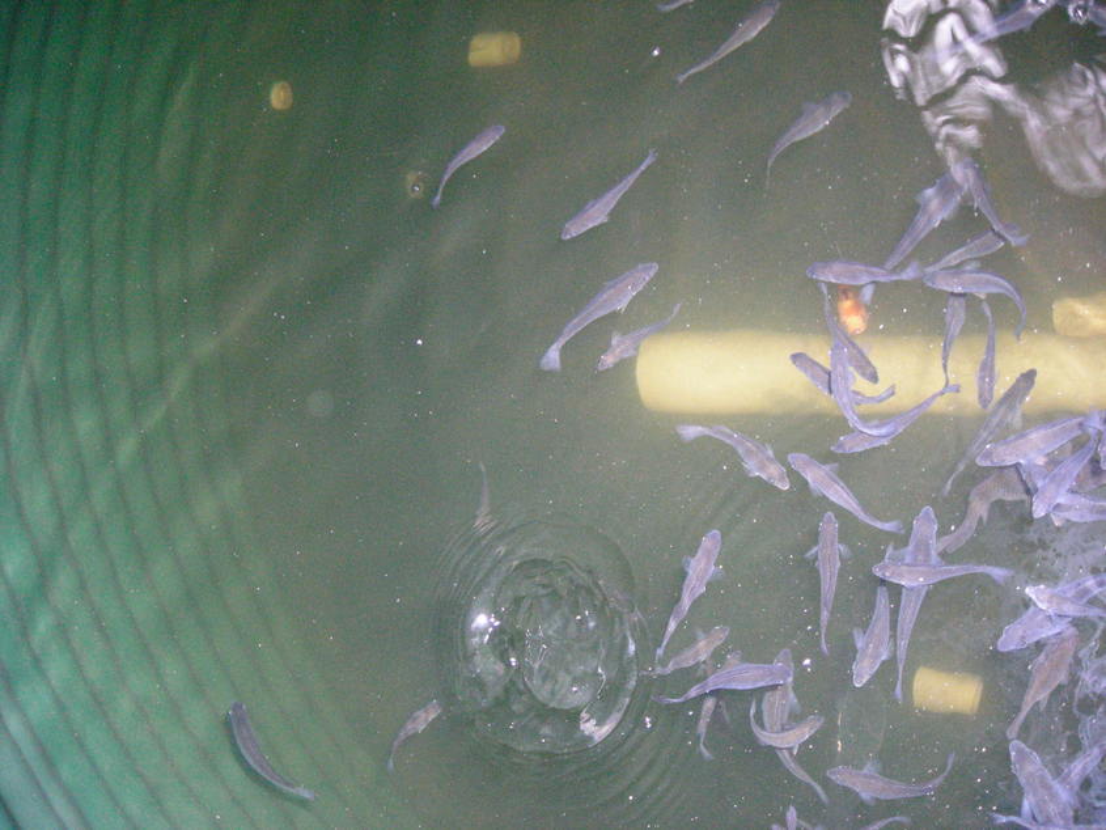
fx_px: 1214
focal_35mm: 38
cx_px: 553
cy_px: 415
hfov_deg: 49.0
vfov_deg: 37.7
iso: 566
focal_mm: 6.3
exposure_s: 1/60
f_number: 3.2
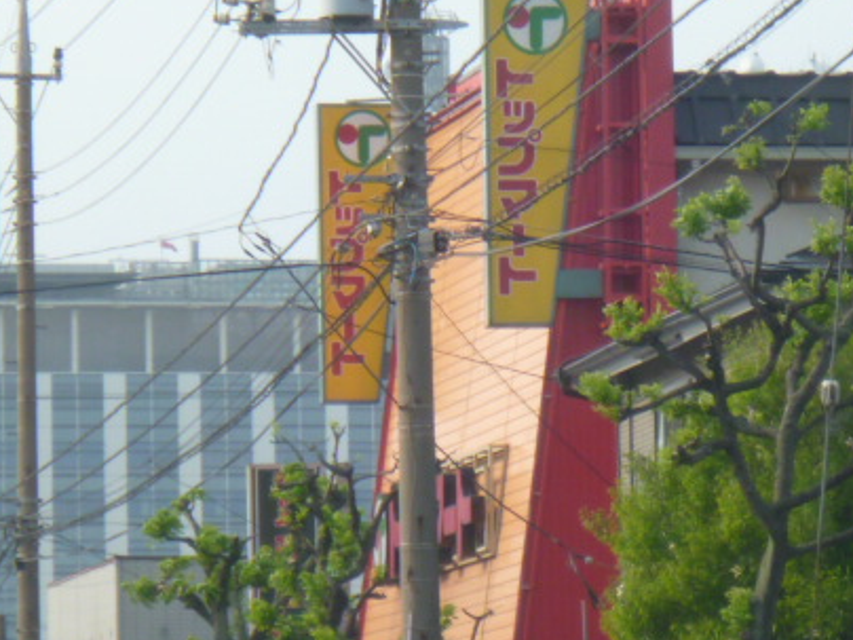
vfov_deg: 4.7
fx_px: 7811
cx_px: 610
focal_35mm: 317
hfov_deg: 6.2
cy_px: 429
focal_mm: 21.5
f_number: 5.9
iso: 100
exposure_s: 1/125
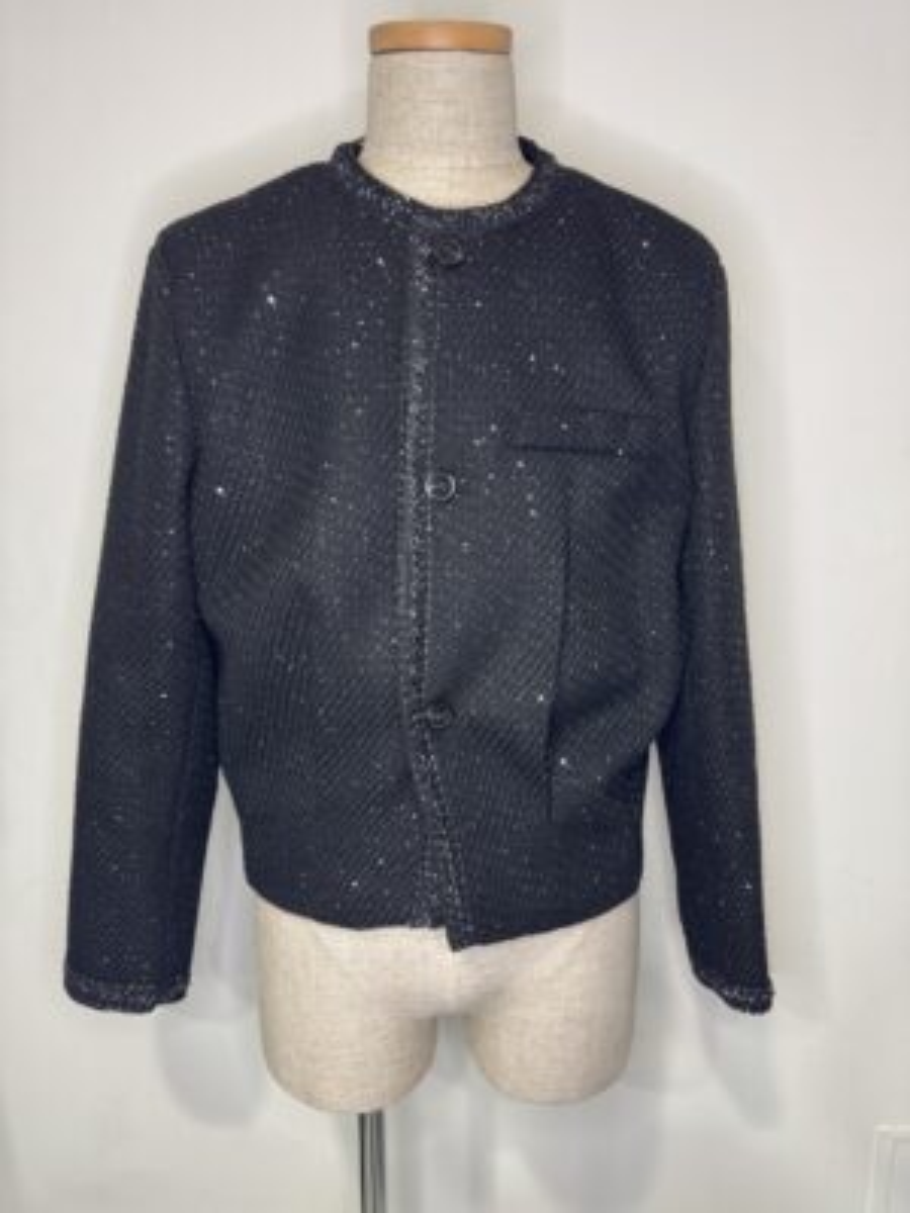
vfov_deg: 71.6
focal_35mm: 24
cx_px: 455
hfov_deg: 56.8
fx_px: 841
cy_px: 606
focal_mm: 6.76
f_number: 1.78
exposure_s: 1/50
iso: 160
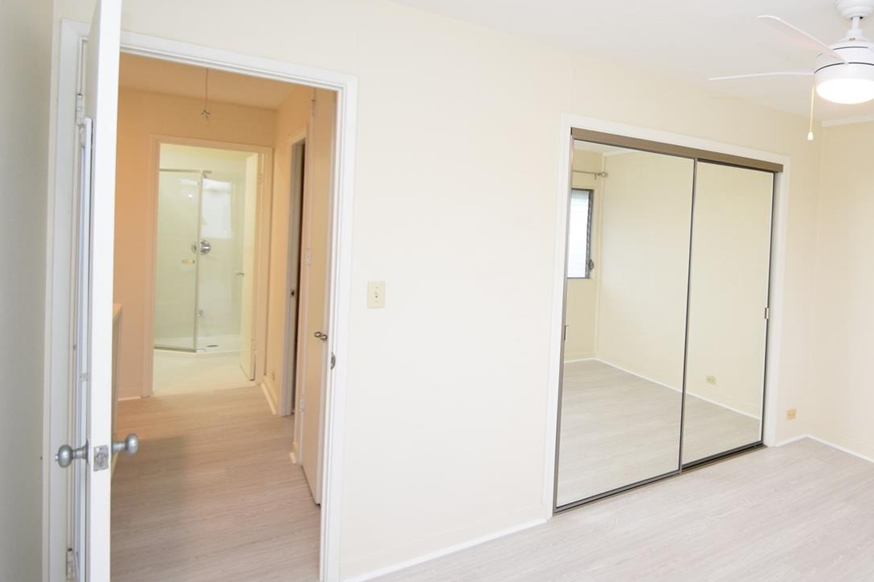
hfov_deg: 74.0
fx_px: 534
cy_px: 239
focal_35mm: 22
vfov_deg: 56.9
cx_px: 636
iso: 800
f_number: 5
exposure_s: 1/100
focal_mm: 10
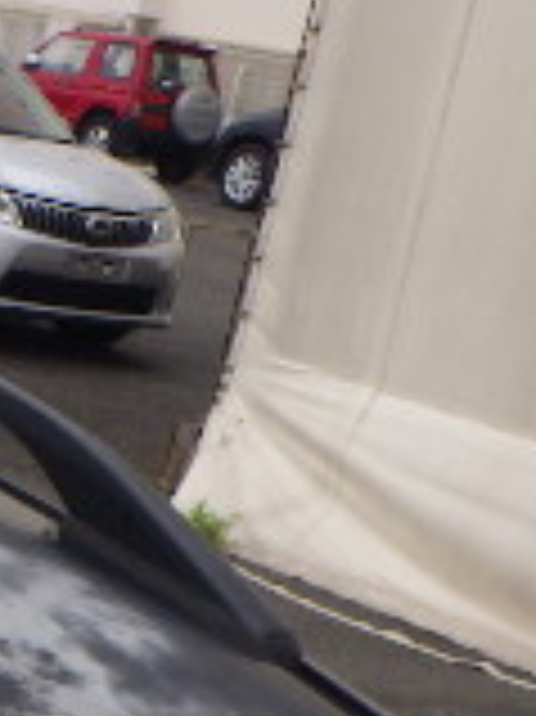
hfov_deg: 11.0
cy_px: 459
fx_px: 2336
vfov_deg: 17.4
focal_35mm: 113
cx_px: -766
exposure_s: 1/320
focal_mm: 5
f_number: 4.2
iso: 125
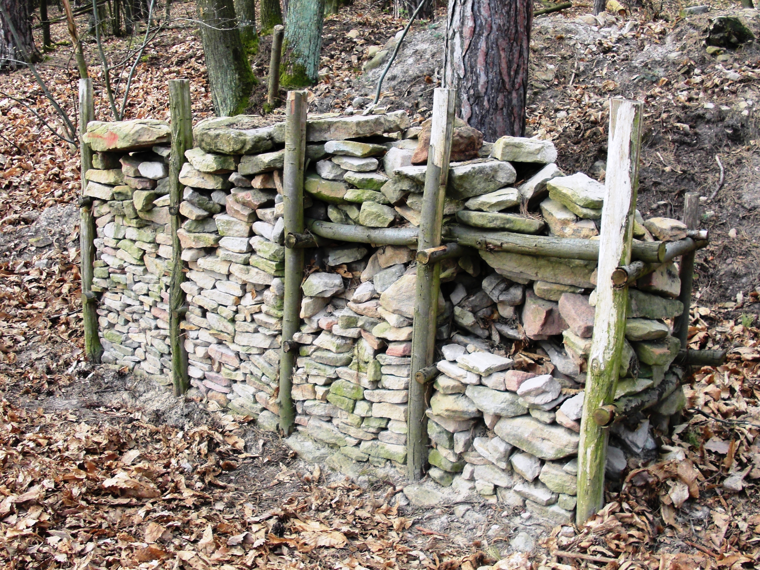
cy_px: 285
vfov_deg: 39.7
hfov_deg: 51.4
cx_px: 380
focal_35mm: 36
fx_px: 790
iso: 50
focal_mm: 6.3
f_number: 2.8
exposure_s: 1/100
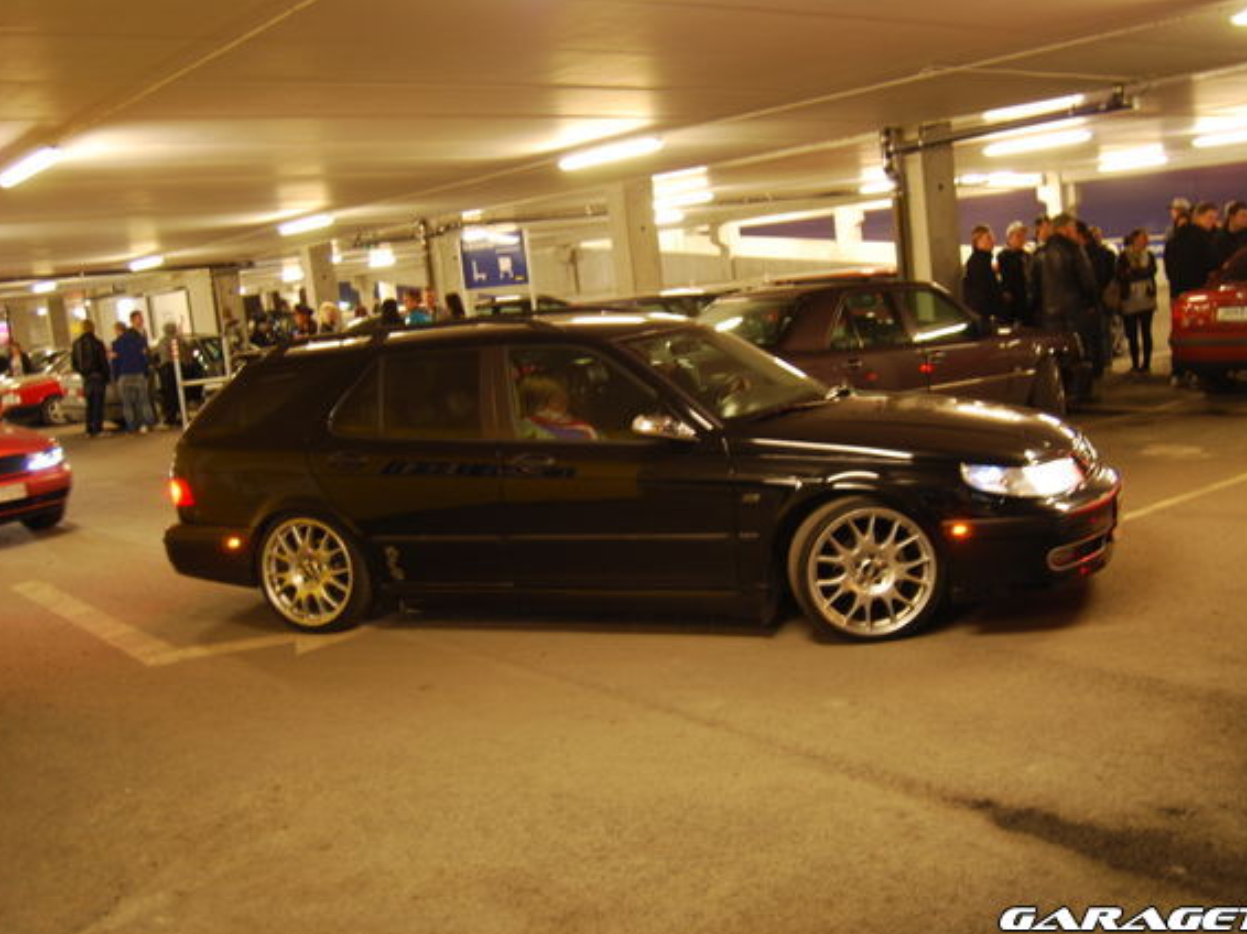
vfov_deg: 38.1
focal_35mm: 38
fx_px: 1352
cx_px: 672
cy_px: 469
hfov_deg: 49.5
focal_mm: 23
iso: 400
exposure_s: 1/6
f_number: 3.8
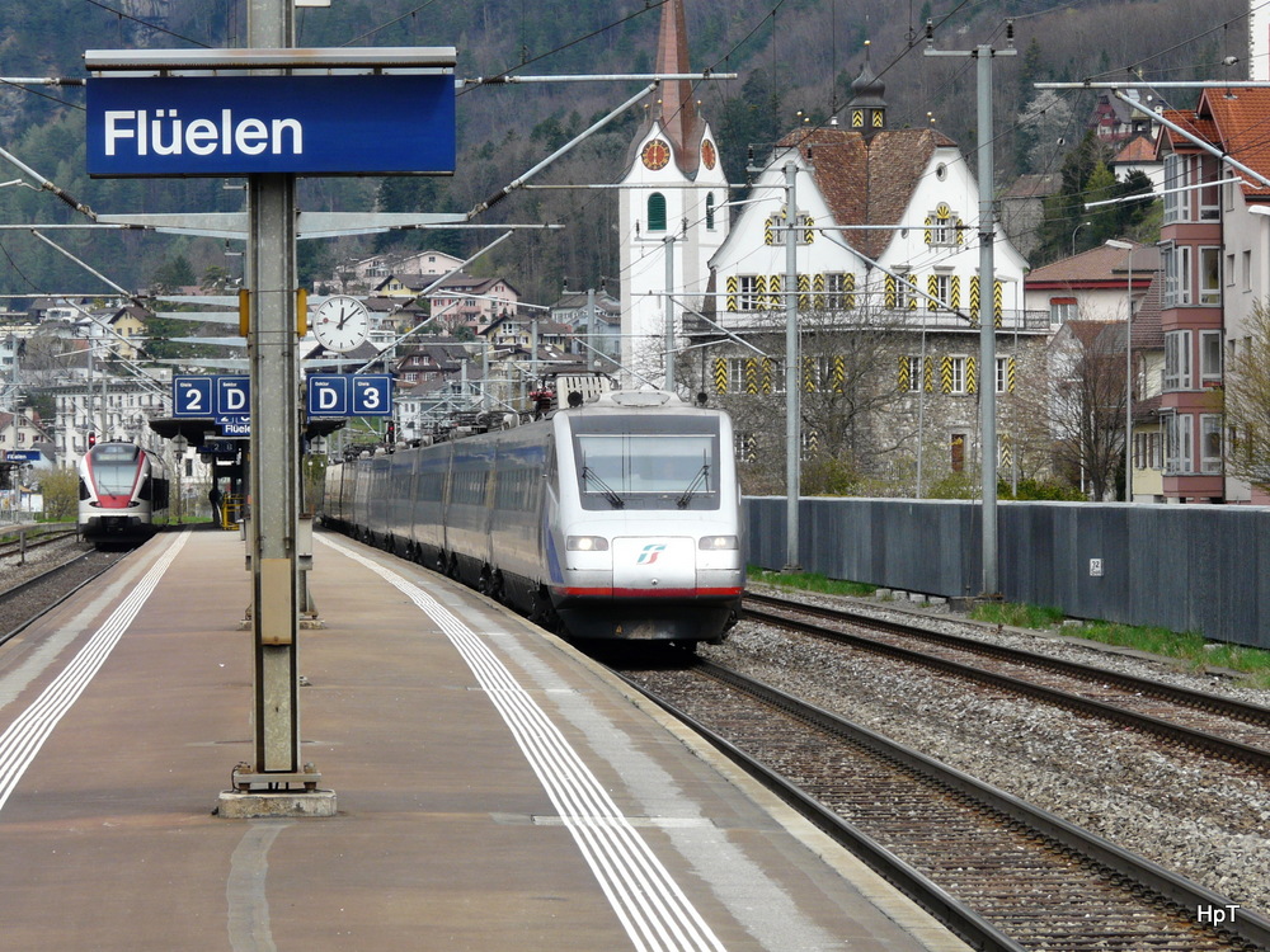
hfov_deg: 10.8
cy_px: 476
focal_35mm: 183
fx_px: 6714
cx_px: 635
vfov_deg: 8.1
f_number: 5.6
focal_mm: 30
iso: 100
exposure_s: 1/320
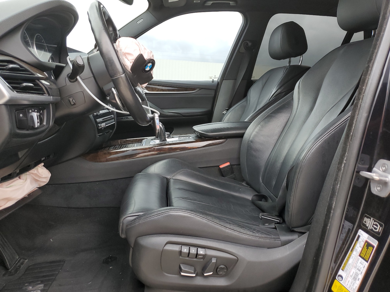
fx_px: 293
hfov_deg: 67.3
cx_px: 195
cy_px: 146
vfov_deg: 53.1
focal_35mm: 26
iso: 59
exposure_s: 1/120
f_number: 1.5
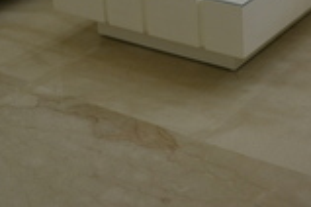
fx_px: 734
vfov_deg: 15.0
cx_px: 256
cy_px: -93
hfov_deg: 23.5
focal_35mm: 85
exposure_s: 1/50
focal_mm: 18
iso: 400
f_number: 3.5
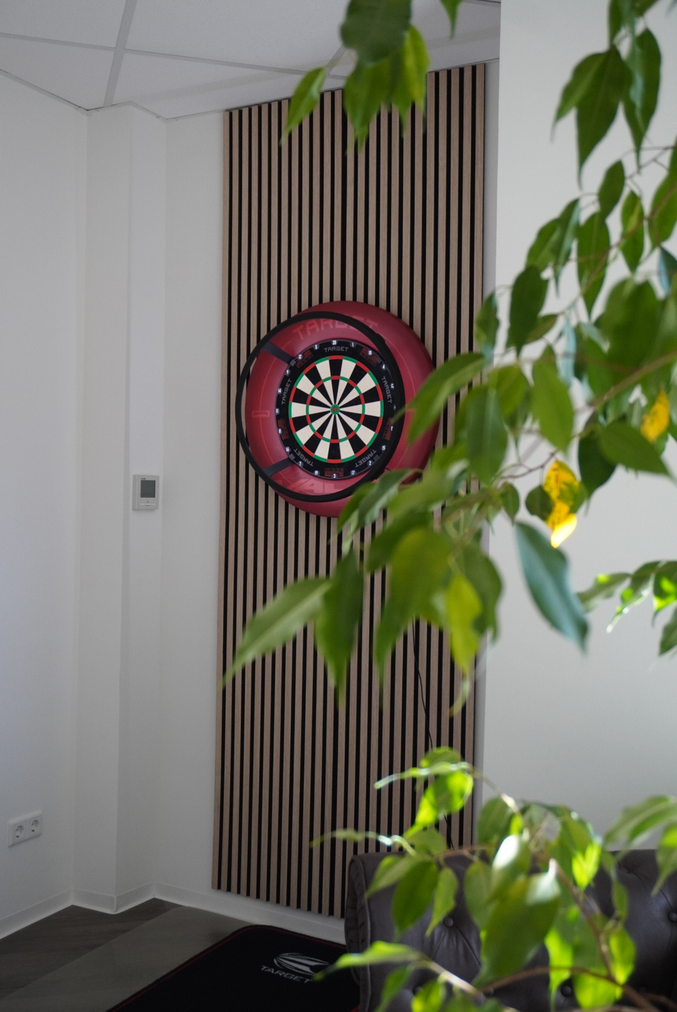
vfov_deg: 51.3
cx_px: 338
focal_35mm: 38
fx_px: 1056
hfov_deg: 35.5
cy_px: 506
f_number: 4.5
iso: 1000
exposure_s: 1/160
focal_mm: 25
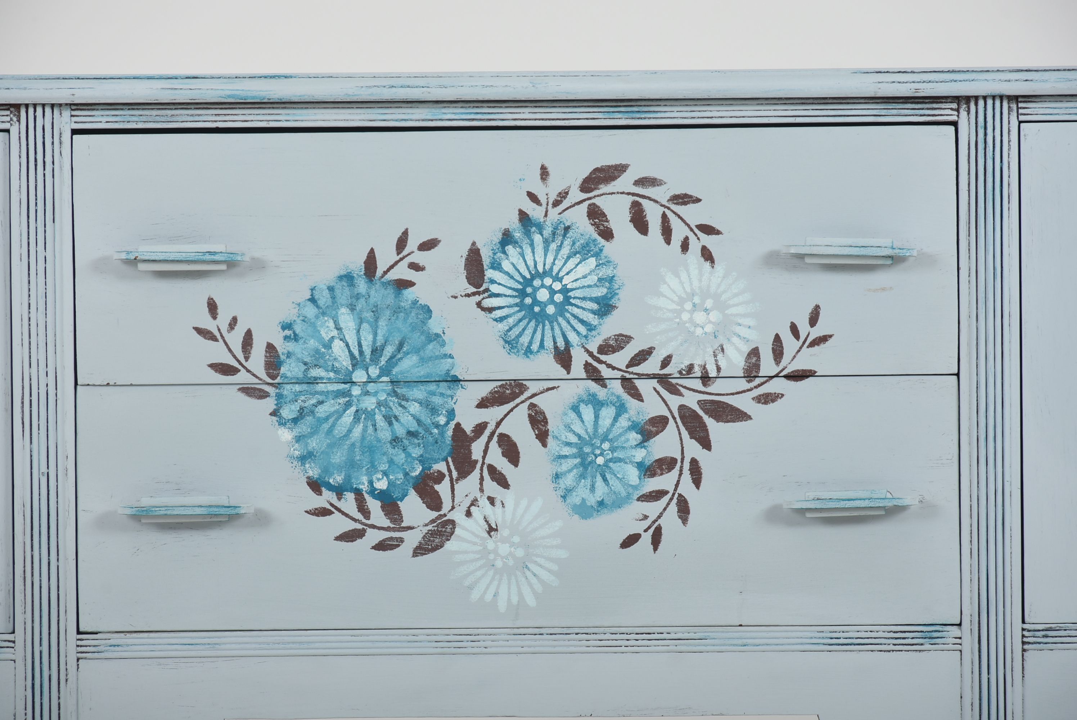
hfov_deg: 9.8
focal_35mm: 210
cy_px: 360
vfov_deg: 6.6
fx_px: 6287
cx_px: 538
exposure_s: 1/200
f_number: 11
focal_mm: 140
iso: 200
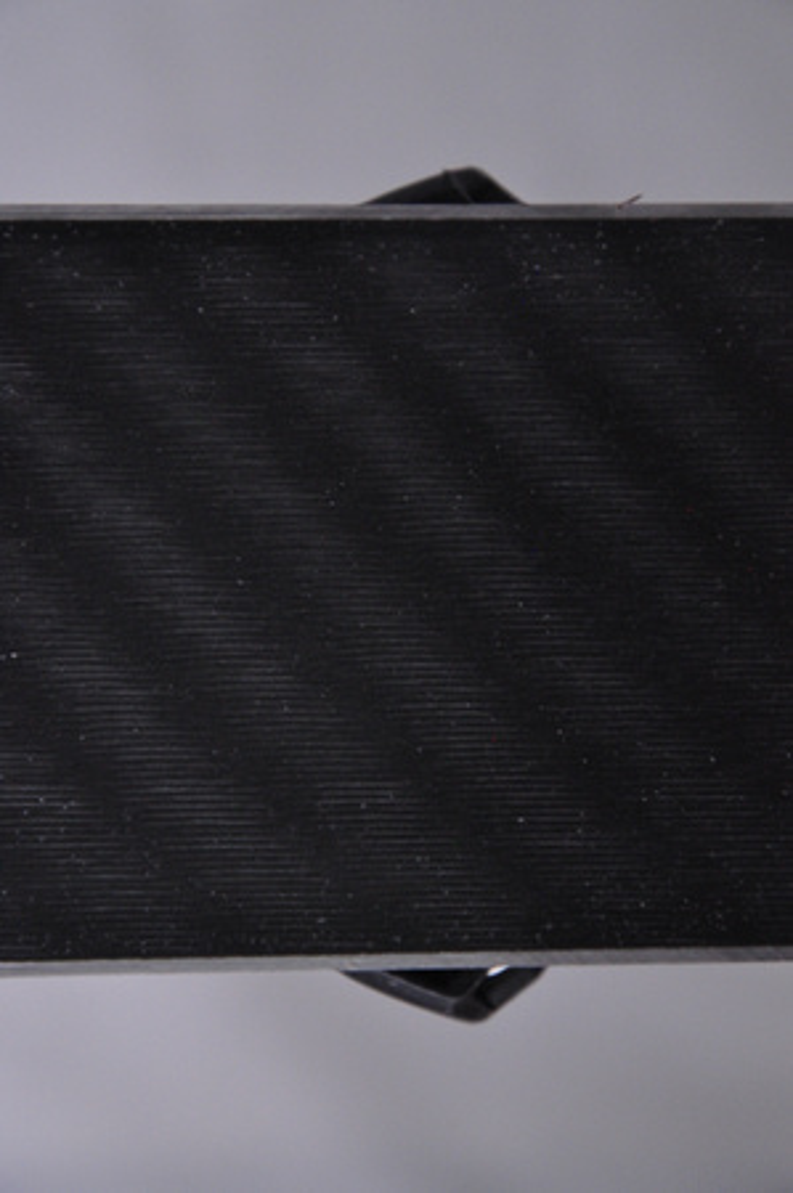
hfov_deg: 8.7
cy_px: 596
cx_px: 396
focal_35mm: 158
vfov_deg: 13.1
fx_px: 5216
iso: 3200
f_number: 9.5
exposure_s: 1/125
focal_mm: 105
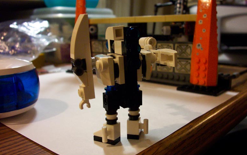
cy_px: 81
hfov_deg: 51.5
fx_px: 256
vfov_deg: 33.6
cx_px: 119
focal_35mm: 38
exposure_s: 1/20
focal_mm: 7.5
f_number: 2.8
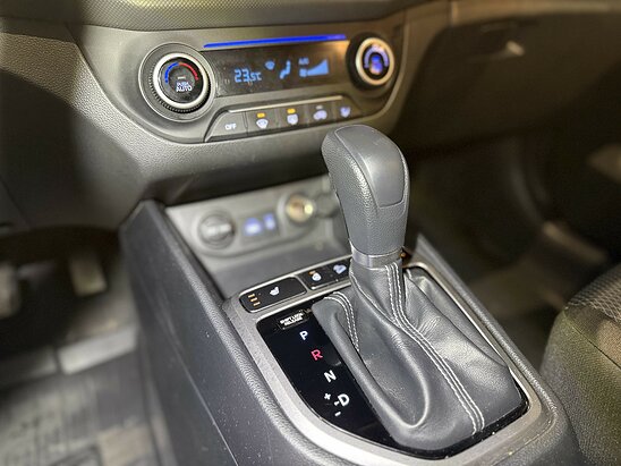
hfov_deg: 71.6
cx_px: 310
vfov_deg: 56.8
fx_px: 431
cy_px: 233
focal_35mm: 24
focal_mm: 6.76
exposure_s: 1/42
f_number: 1.78
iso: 640
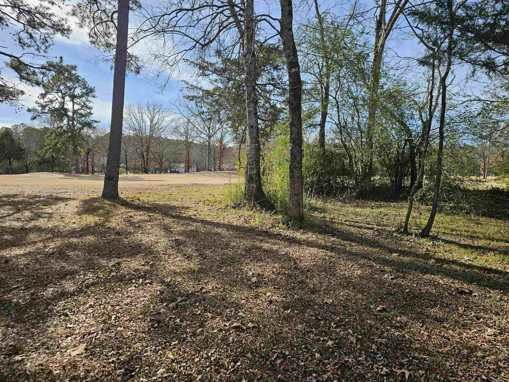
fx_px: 338
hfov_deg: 73.9
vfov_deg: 58.9
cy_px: 191
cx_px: 254
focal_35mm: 23
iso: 10
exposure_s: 1/434
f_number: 1.7
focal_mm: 6.3
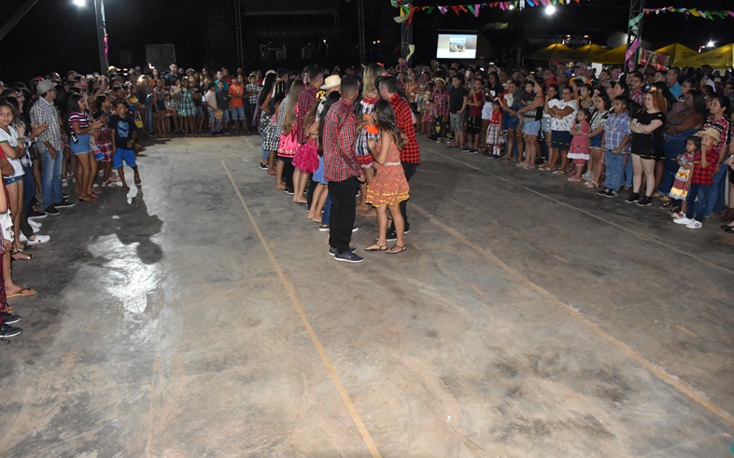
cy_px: 215
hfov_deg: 66.5
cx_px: 361
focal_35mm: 28
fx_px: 560
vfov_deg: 44.5
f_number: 3.5
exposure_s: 1/100
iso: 3200
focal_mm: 18
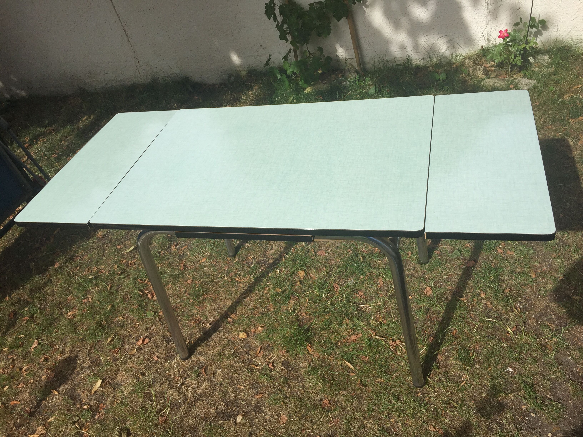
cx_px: 292
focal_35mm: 29
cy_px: 218
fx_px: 488
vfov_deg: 48.2
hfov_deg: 61.7
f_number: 2.2
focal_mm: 4.15
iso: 32
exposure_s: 1/2198
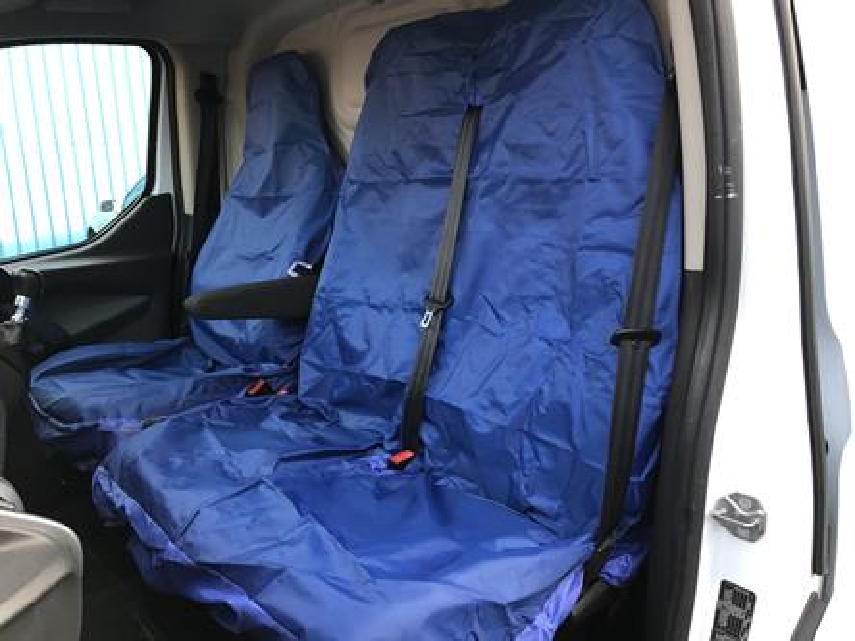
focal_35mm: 28
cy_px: 320
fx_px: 692
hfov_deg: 63.4
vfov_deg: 49.7
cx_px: 428
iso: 40
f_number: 1.8
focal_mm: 3.99
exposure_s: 1/100
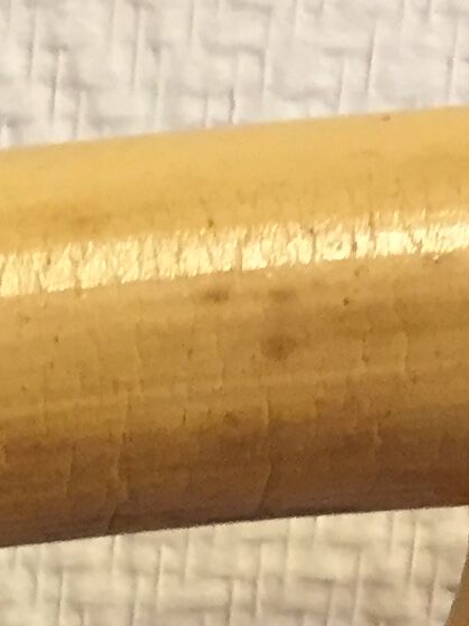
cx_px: -231
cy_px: 1753
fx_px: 3053
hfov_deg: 8.6
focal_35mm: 169
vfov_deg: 9.6
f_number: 2.2
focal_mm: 4.15
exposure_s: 1/33
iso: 160
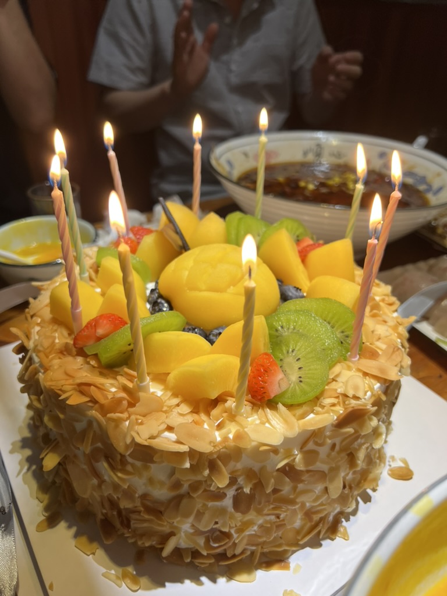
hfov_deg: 53.1
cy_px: 298
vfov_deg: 67.3
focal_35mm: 26
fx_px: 448
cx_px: 224
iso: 80
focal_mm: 5.7
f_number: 1.5
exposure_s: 1/121
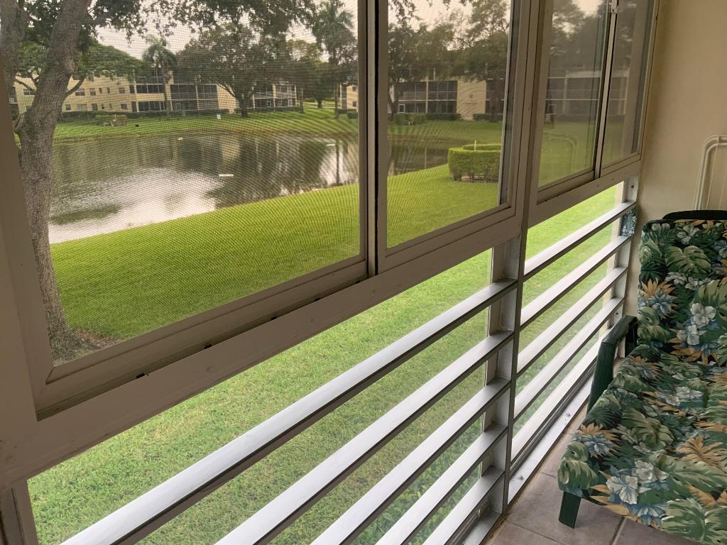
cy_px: 272
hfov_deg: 61.7
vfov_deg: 48.2
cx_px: 364
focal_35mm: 29
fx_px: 609
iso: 64
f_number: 1.8
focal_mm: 3
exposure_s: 1/101
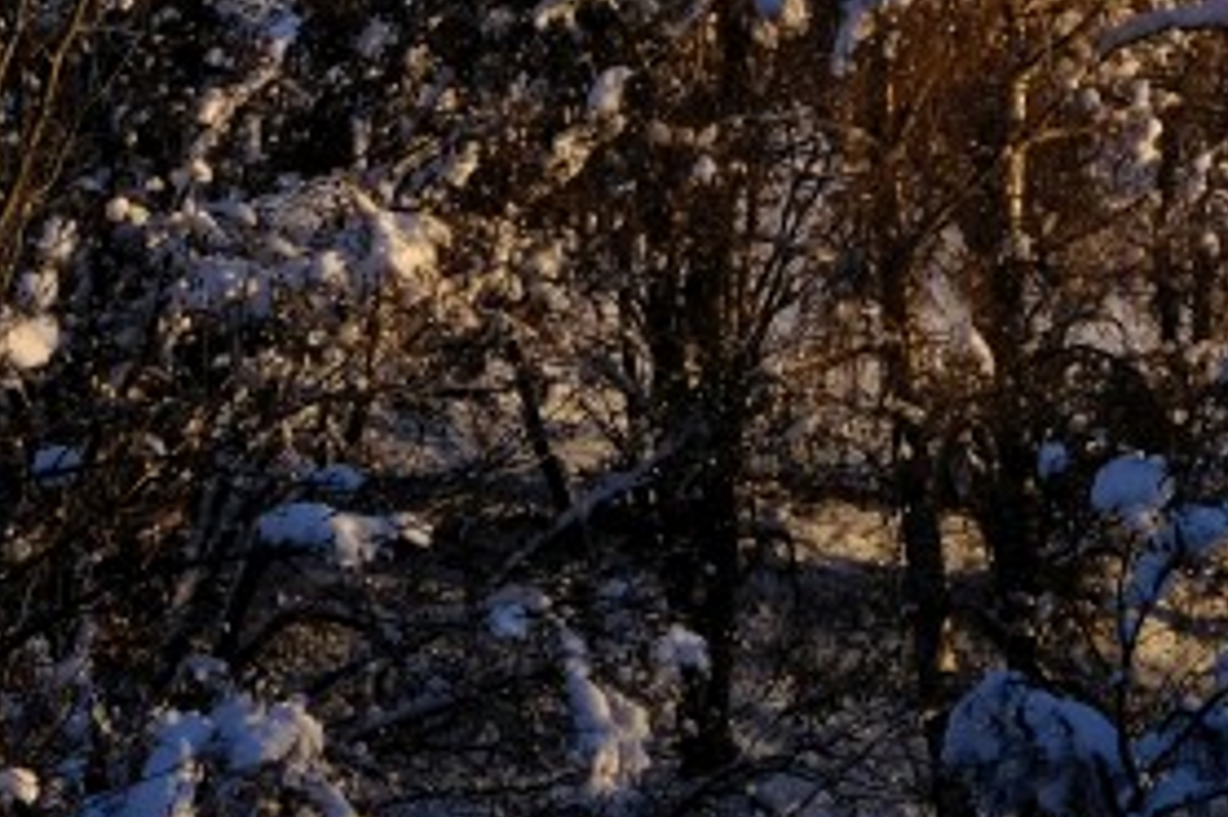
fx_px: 11625
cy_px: -601
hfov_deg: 5.9
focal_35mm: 341
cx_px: 2204
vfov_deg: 4.0
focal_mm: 52.4
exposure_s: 1/200
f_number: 8
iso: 160
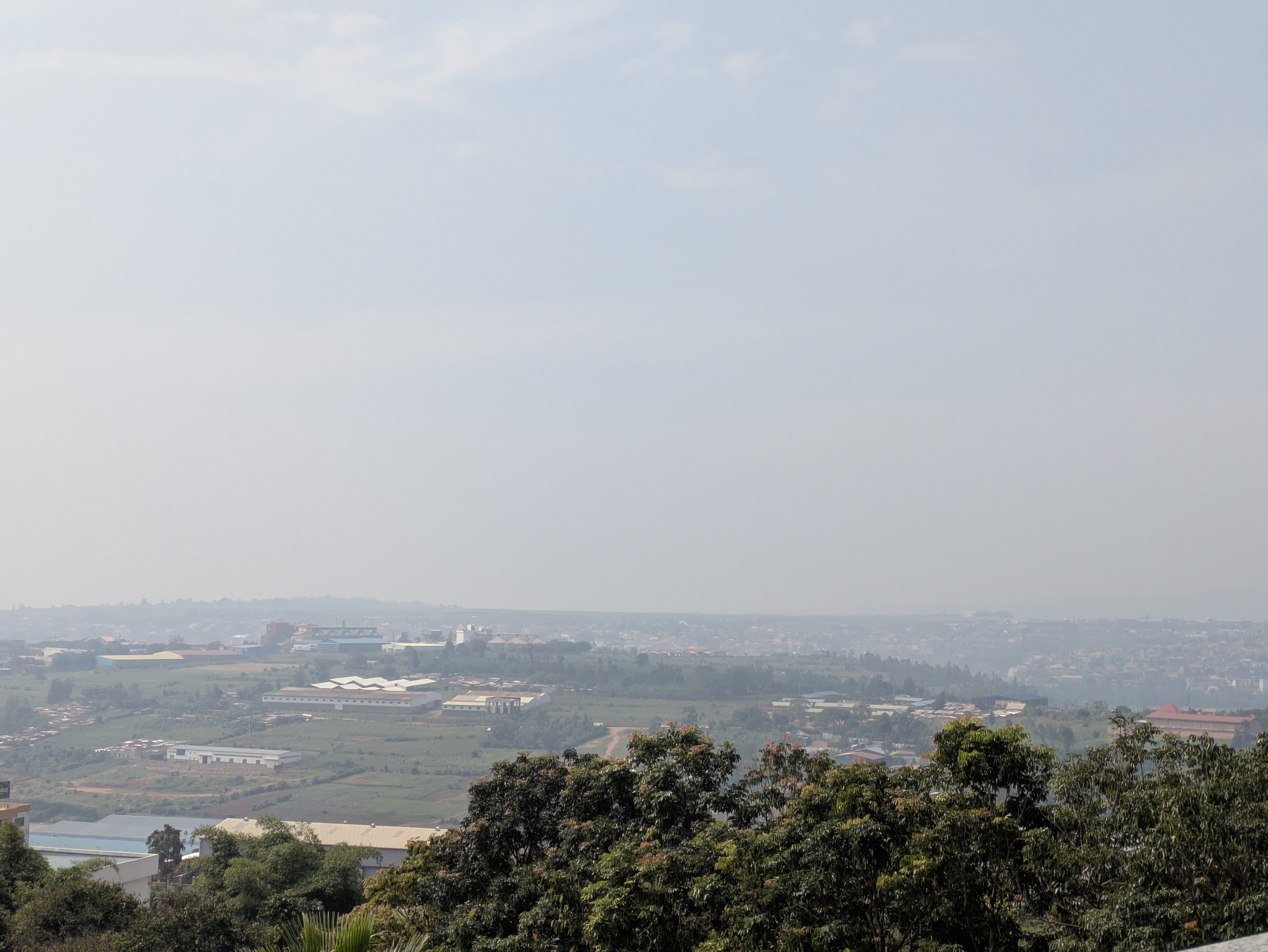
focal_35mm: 51
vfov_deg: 28.6
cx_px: 634
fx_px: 1869
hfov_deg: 37.5
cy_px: 476
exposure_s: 1/3472
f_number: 1.89
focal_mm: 5.43
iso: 82
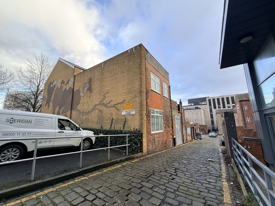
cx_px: 138
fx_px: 111
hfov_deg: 102.1
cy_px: 103
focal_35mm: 14
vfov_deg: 85.7
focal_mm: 2.22
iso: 64
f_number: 2.2
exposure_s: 1/220
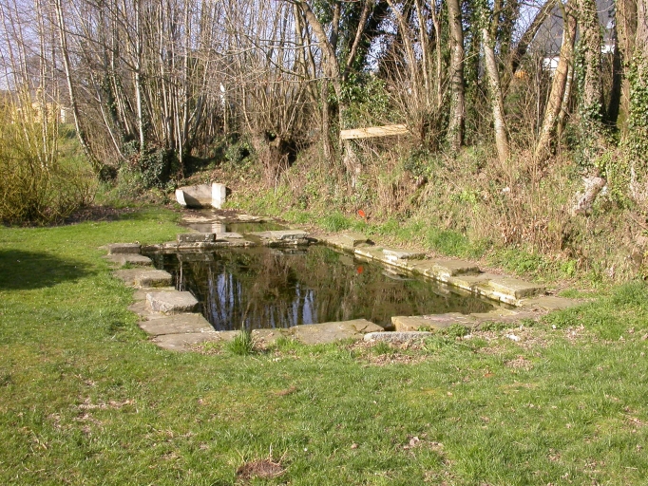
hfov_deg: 49.0
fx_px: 712
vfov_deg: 37.7
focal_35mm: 38
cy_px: 243
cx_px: 324
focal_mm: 7.85
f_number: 6
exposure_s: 1/207
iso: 100
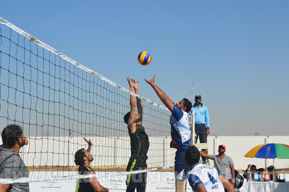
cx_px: 144
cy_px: 96
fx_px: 457
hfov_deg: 35.1
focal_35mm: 57
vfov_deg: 23.7
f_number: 10
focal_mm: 38
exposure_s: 1/400
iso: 100
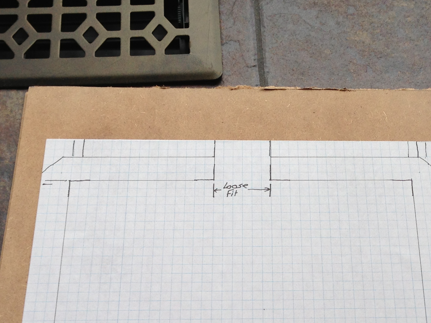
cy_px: 256
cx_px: 276
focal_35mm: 70
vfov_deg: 20.8
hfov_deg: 27.7
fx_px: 871
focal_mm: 4.13
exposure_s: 1/166
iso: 50
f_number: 2.4
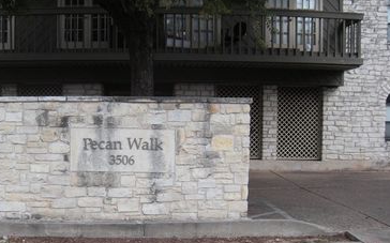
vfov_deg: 25.2
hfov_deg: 39.3
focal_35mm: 51
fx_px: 542
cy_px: 159
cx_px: 140
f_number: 3.8
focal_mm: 5.9
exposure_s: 1/290
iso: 64
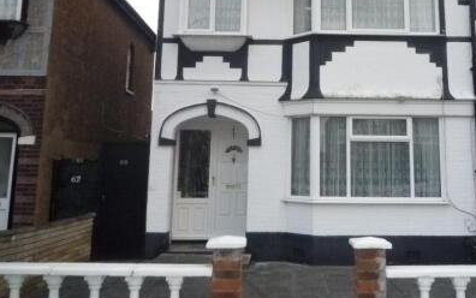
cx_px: 304
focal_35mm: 39
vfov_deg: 32.2
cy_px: 76
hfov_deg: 49.8
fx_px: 506
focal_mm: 4.4
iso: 400
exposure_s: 1/640
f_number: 4
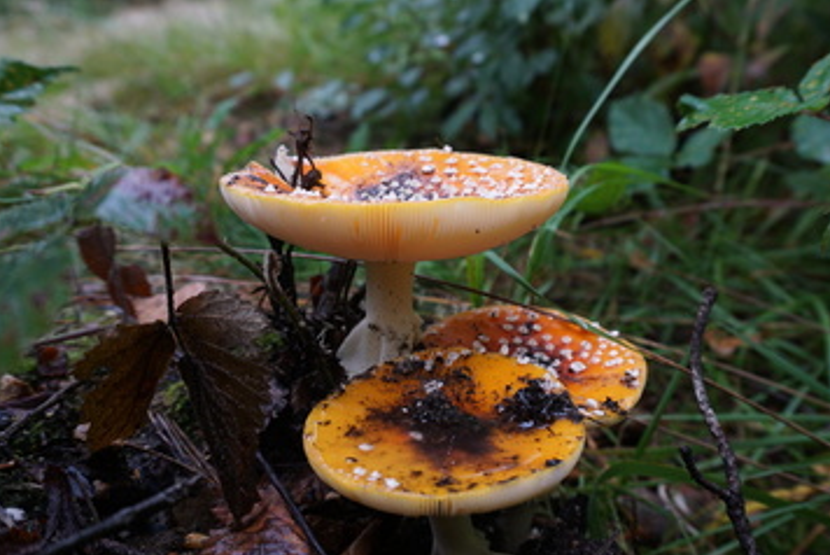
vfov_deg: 42.4
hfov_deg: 60.0
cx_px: 471
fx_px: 715
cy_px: 281
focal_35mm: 31
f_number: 4.5
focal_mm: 16
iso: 100
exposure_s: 1/60
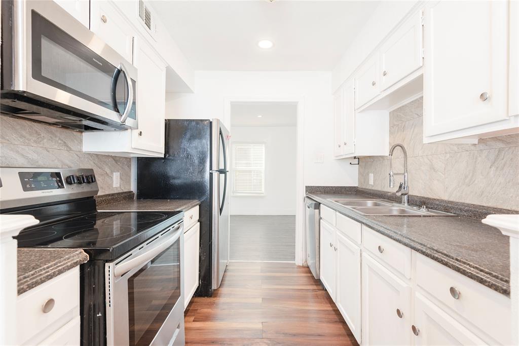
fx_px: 231
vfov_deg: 73.8
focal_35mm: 16
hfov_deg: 96.7
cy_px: 173
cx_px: 260
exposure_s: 1/4
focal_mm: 16
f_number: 7.1
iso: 100
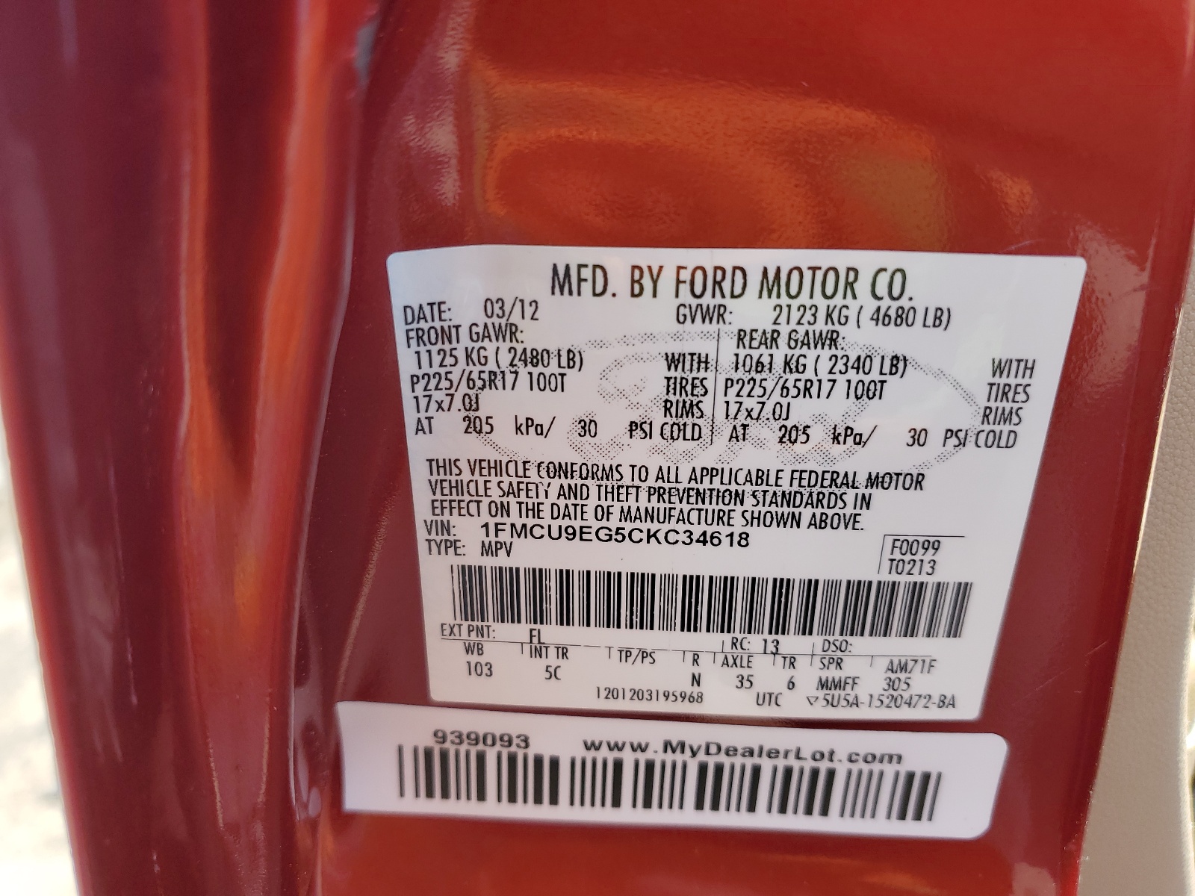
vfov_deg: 53.1
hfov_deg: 67.3
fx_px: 898
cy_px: 448
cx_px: 598
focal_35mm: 26
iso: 50
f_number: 1.5
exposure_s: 1/556
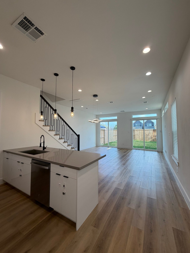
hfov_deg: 85.7
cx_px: 95
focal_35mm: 14
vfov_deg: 102.1
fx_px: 102
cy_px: 126
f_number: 2.2
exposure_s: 1/120
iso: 64
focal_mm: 2.22
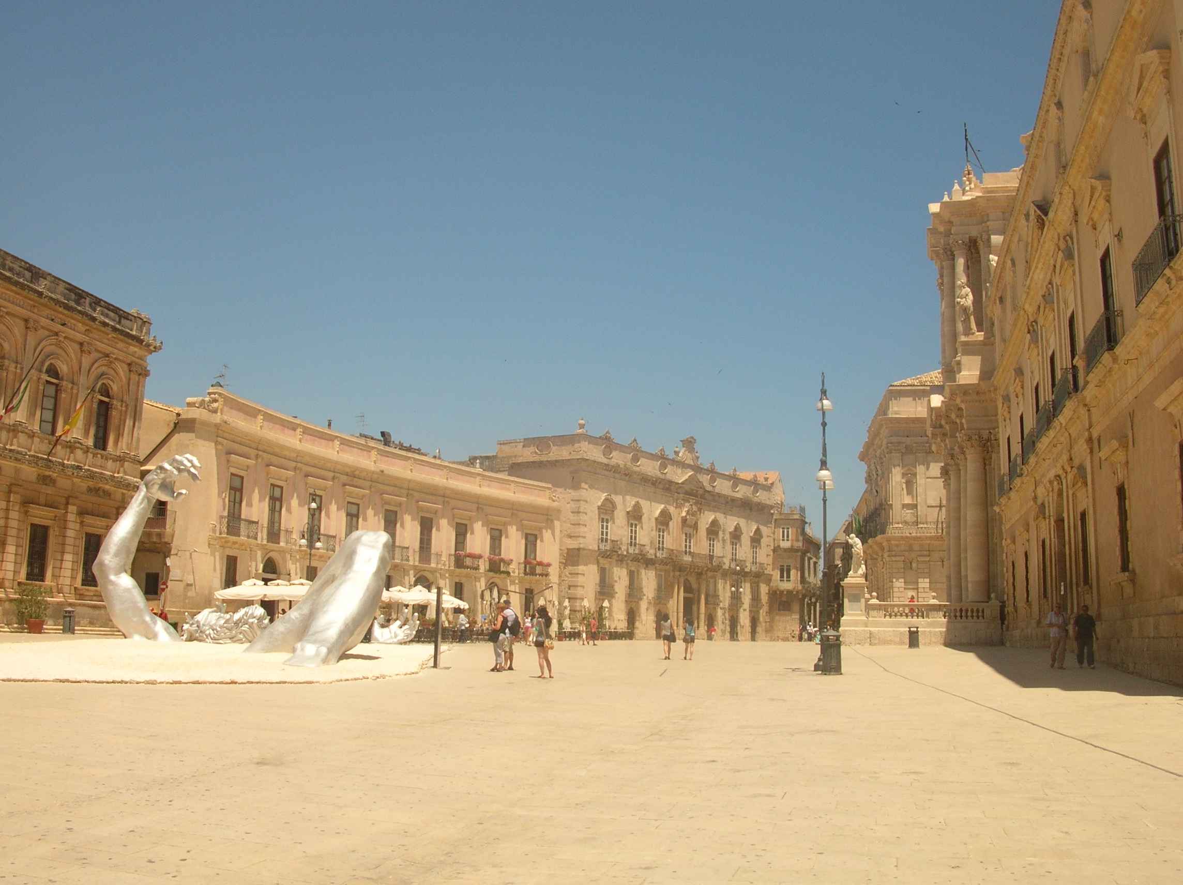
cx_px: 592
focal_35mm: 35
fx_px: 1195
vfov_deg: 40.6
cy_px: 442
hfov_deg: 52.7
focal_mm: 5.8
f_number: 5.6
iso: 50
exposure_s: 1/424
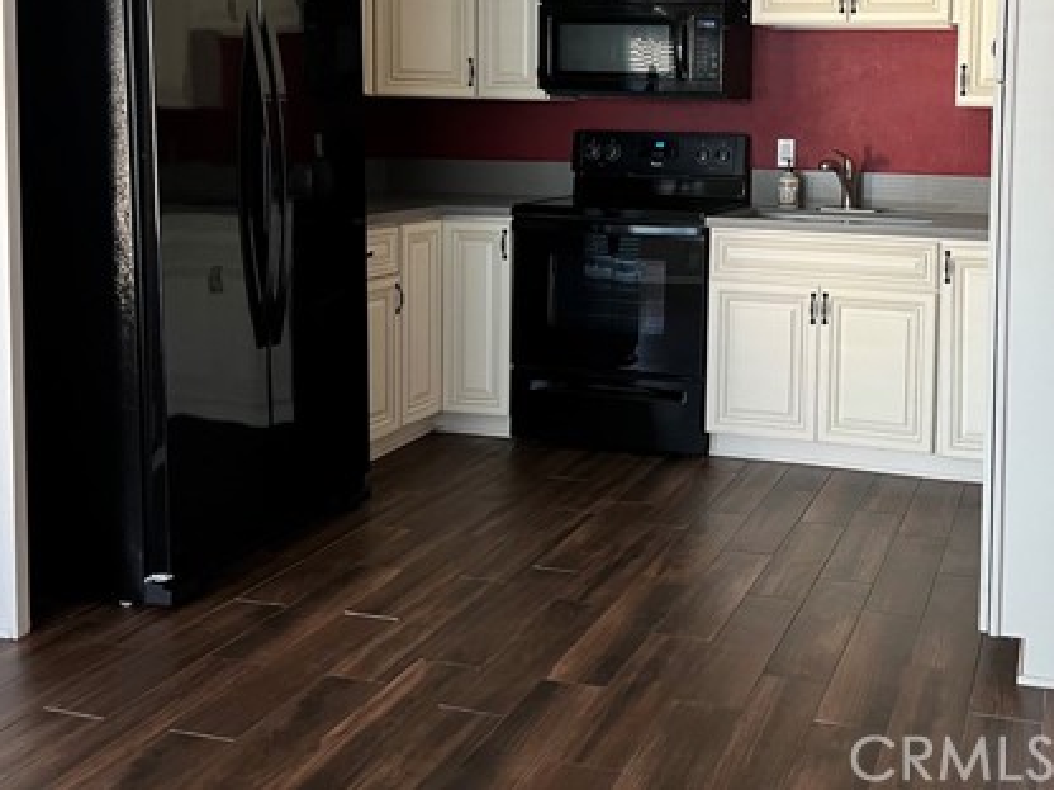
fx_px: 1218
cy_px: 187
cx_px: 770
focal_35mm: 40
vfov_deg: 35.1
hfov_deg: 45.4
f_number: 1.5
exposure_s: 1/60
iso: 320
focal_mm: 5.7
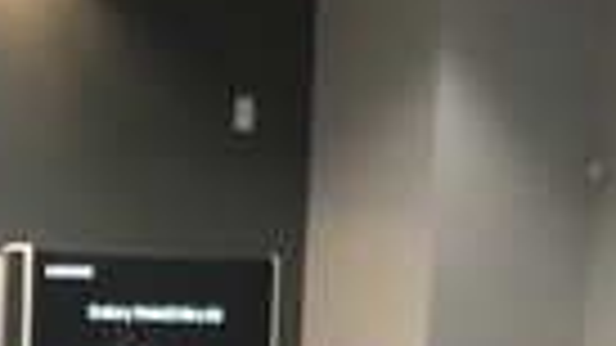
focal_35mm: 153
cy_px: 804
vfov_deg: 7.5
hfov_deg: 12.4
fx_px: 2499
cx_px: -614
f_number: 2.4
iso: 125
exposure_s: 1/30
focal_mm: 3.3
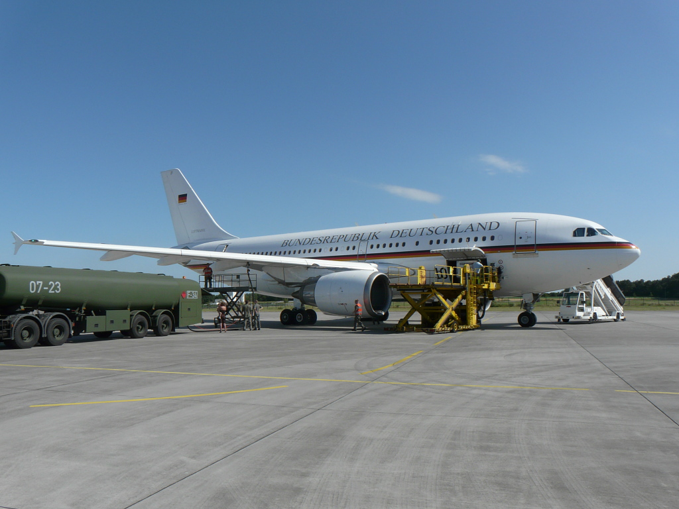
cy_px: 254
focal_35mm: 28
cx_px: 340
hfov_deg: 63.4
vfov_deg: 49.7
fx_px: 549
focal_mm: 4.6
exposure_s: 1/400
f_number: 6.3
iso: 100
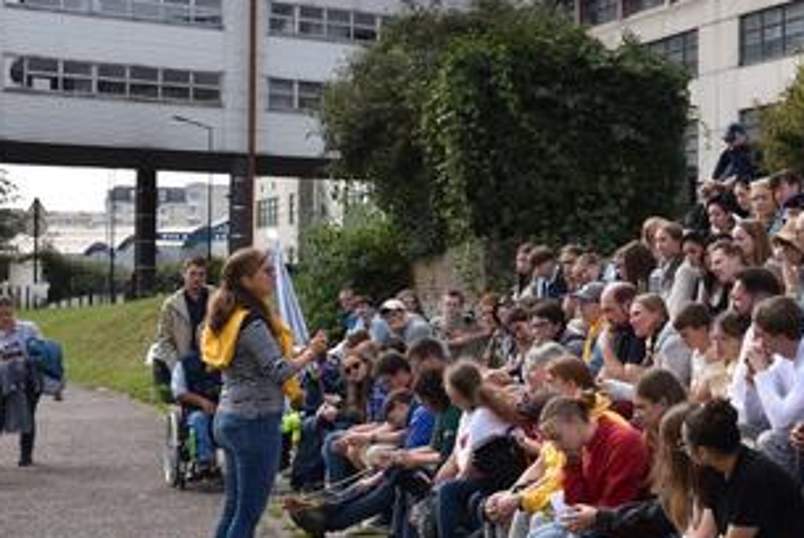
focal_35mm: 79
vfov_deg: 17.3
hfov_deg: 23.8
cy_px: 218
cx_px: 909
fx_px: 1769
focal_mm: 23
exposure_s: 1/320
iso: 200
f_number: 9
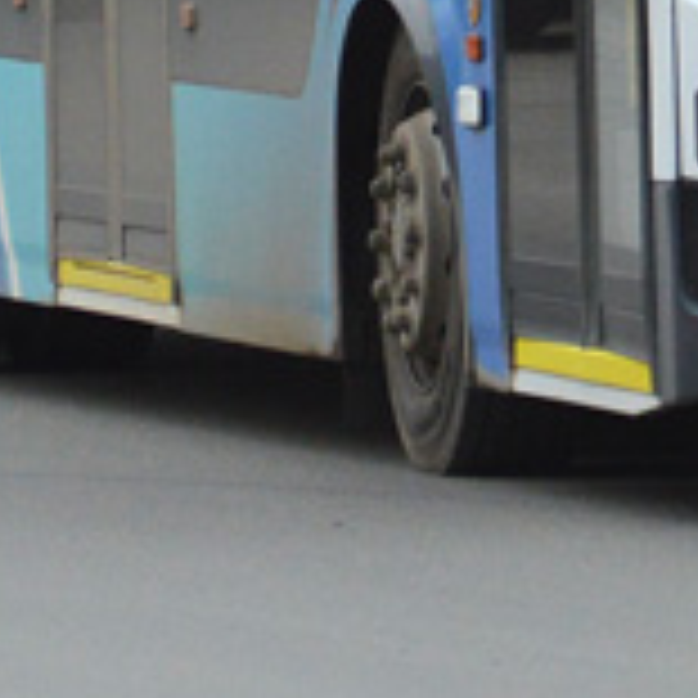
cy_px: -1018
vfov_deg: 2.0
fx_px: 20326
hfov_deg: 2.0
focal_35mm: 891
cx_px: 878
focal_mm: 90
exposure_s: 1/320
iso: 400
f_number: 6.3
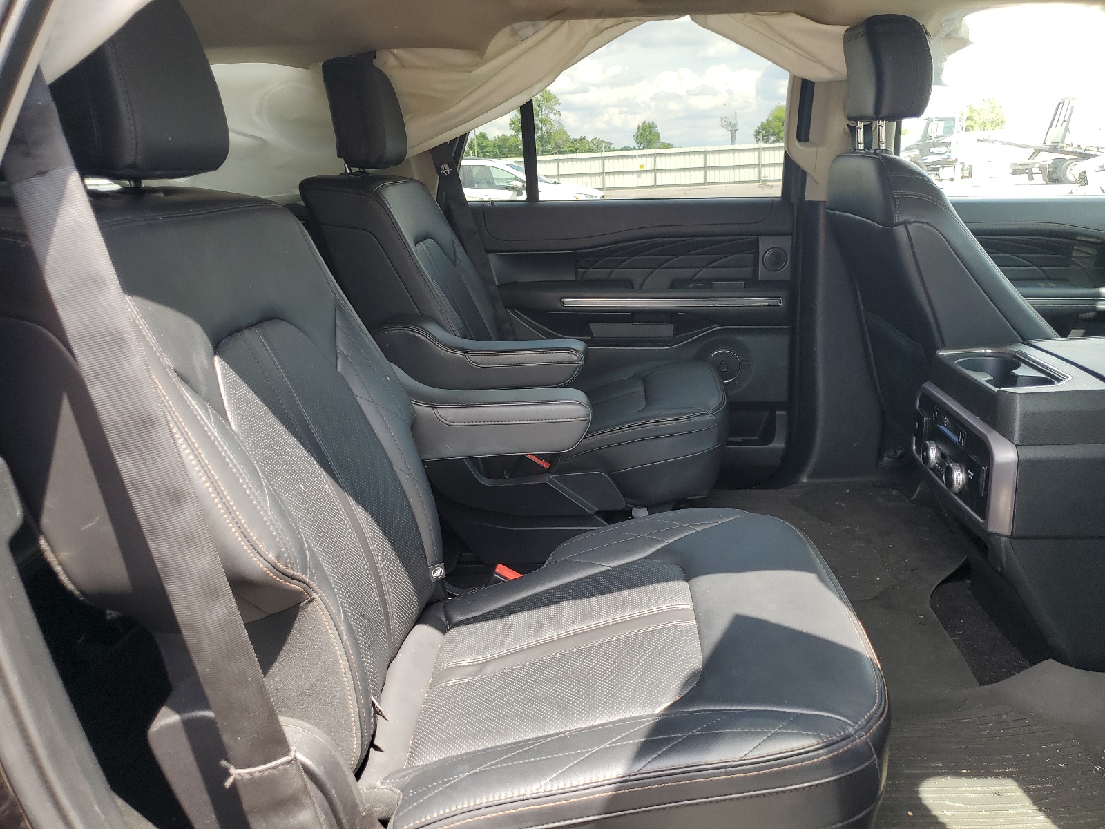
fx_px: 830
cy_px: 414
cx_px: 552
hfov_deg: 67.3
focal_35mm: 26
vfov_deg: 53.1
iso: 50
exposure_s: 1/256
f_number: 1.5
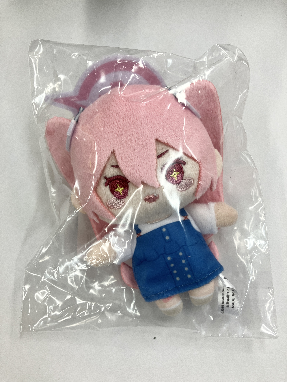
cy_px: 191
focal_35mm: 28
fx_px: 310
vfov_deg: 63.4
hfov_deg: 49.7
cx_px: 144
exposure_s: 1/120
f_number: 1.8
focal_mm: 3.99
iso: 64
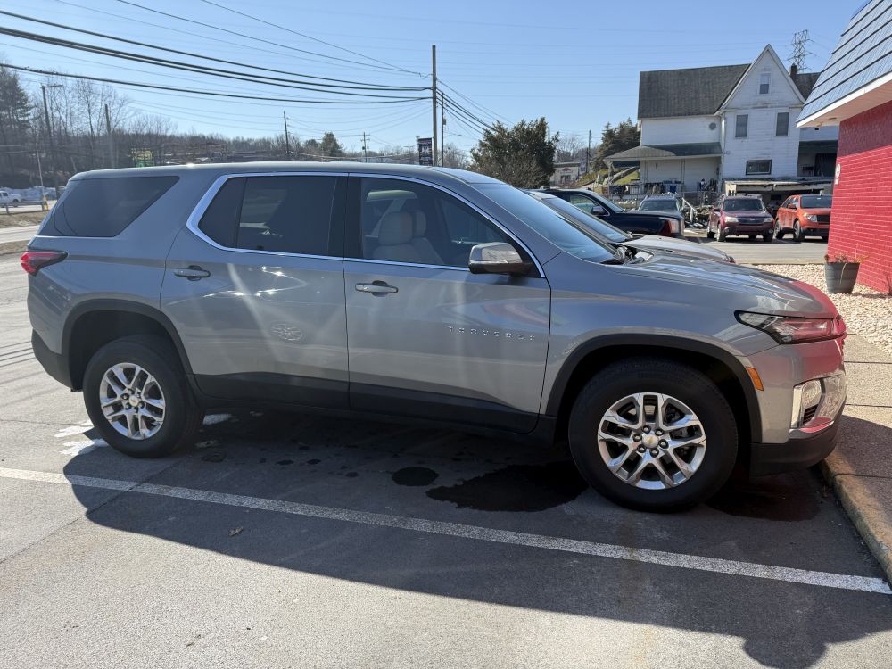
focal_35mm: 24
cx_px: 446
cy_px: 334
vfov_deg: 56.8
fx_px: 618
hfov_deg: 71.6
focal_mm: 6.76
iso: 100
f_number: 1.78
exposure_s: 1/3021
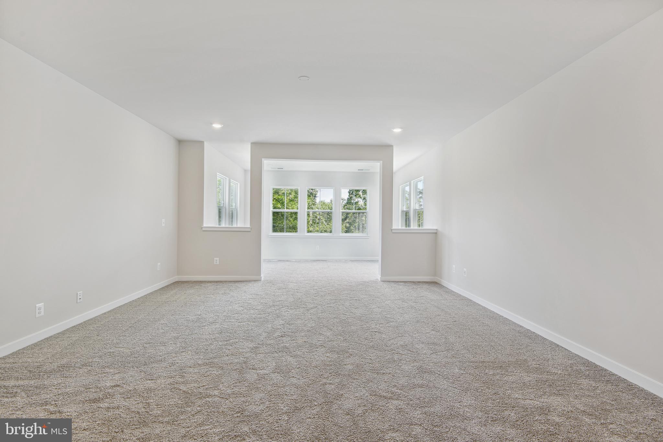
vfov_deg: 73.7
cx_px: 332
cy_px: 221
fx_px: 295
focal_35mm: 16
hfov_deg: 96.7
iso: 200
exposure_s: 1/15
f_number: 8
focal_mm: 16
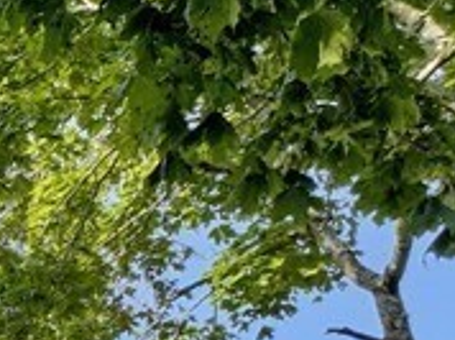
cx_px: -706
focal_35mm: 138
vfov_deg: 9.4
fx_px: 1811
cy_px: 842
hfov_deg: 11.4
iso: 200
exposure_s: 1/1600
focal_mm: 12.29
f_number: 2.8
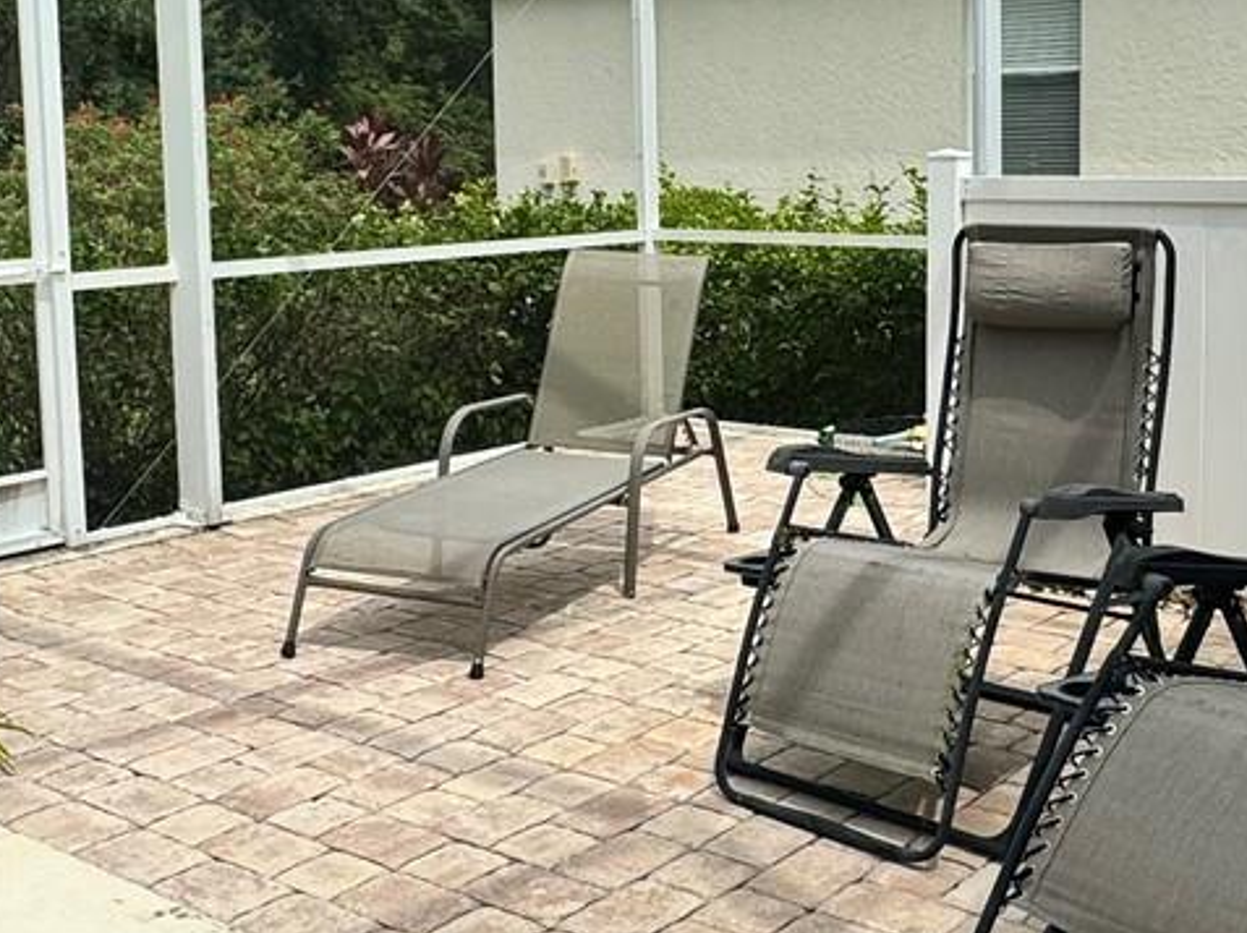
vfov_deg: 30.6
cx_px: 735
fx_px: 1692
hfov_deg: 40.3
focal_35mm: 47
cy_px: 293
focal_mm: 2.22
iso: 50
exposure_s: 1/1160
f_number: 2.2
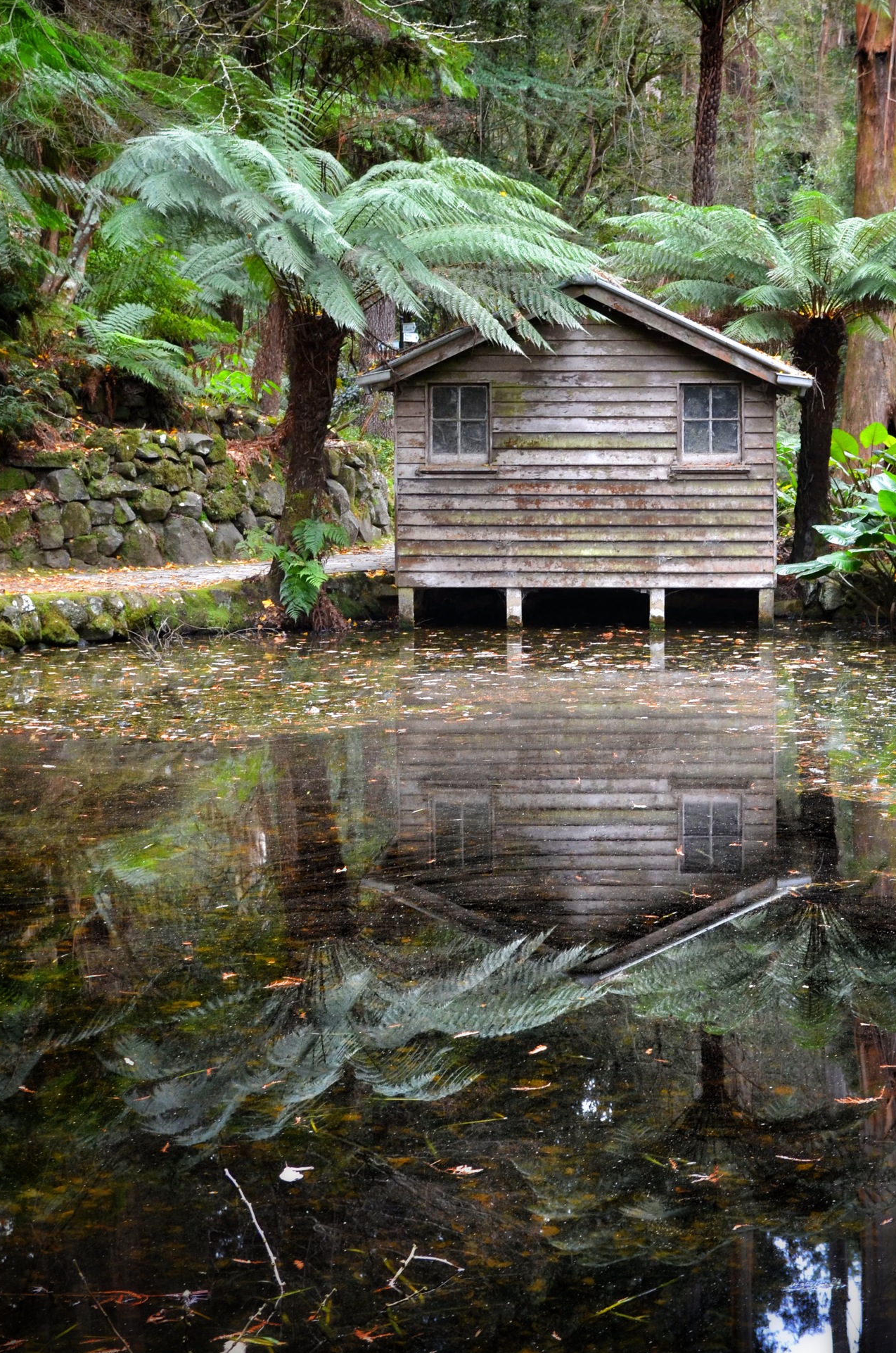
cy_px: 585
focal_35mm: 78
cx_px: 575
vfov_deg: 26.0
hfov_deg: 17.4
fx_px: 2924
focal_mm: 40
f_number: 4
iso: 560
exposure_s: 1/60
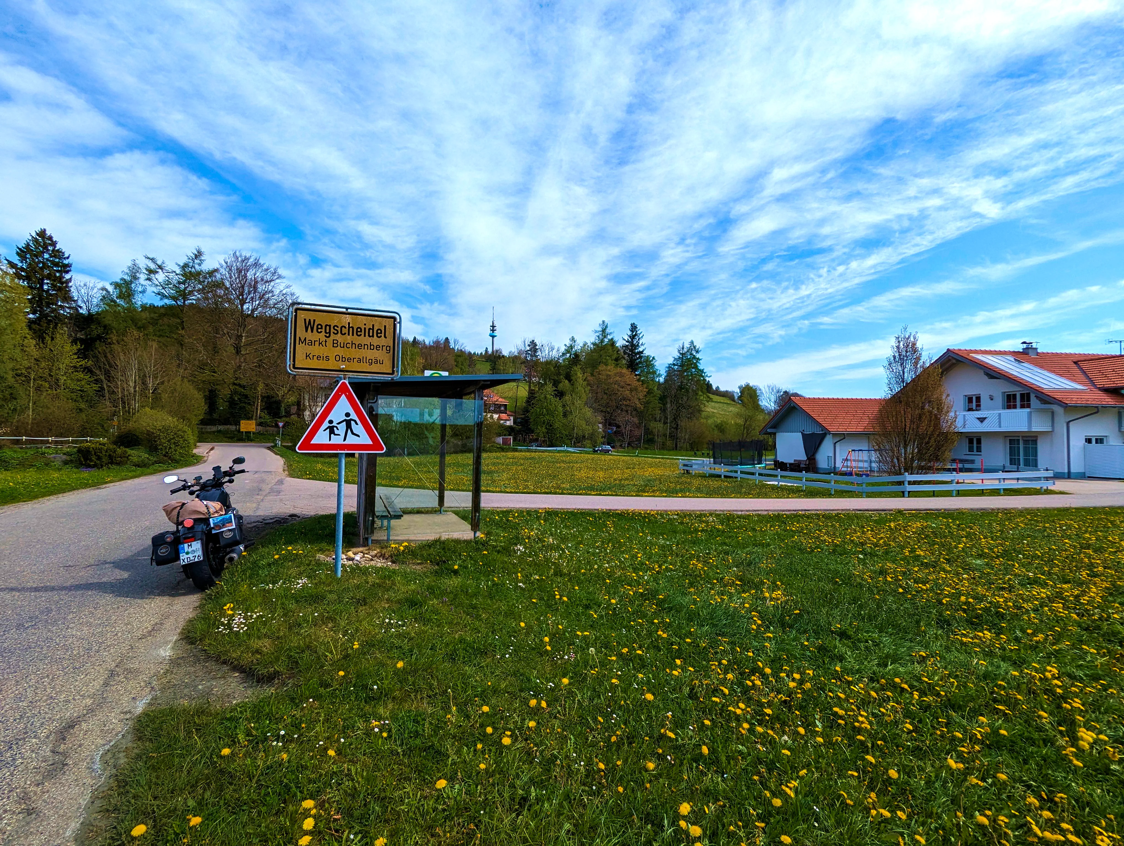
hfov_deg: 94.4
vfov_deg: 78.2
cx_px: 562
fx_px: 520
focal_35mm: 16
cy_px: 423
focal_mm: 2.35
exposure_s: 1/1575
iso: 48
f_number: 2.2
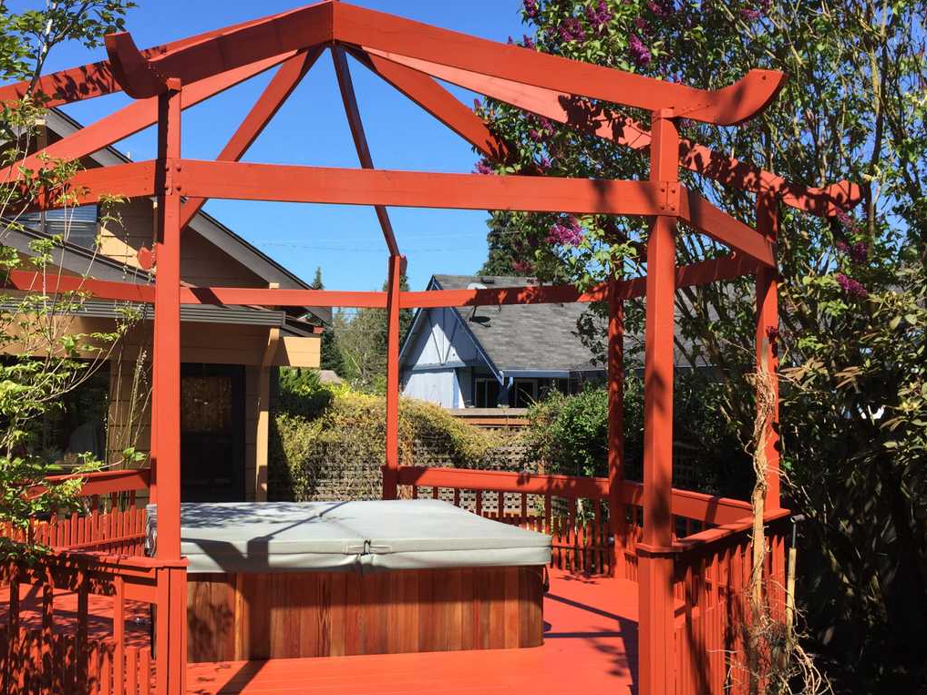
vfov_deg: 37.7
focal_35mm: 38
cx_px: 350
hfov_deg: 48.5
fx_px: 1018
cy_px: 366
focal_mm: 4.15
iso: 32
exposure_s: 1/1068
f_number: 2.2
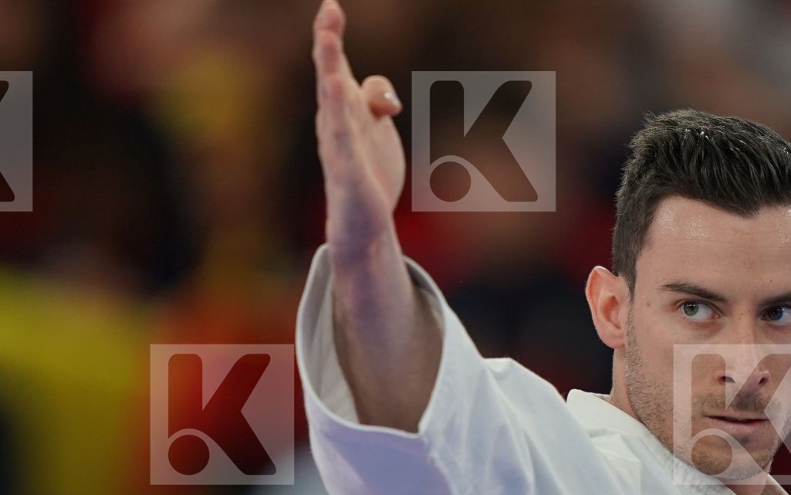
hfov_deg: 2.0
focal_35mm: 1074
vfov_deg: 1.2
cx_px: 484
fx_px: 23156
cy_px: 415
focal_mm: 400
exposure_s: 1/500
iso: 1000
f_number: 2.8
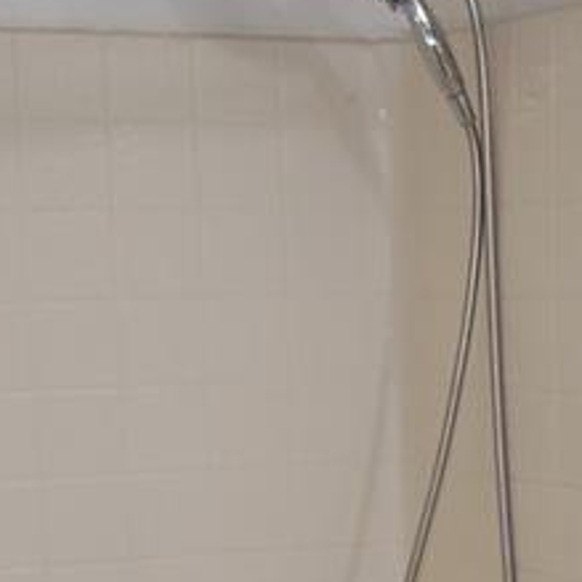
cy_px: 704
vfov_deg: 13.5
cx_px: 865
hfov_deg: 13.1
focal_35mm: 126
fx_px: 2397
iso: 200
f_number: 3.5
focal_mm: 18
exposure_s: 1/60
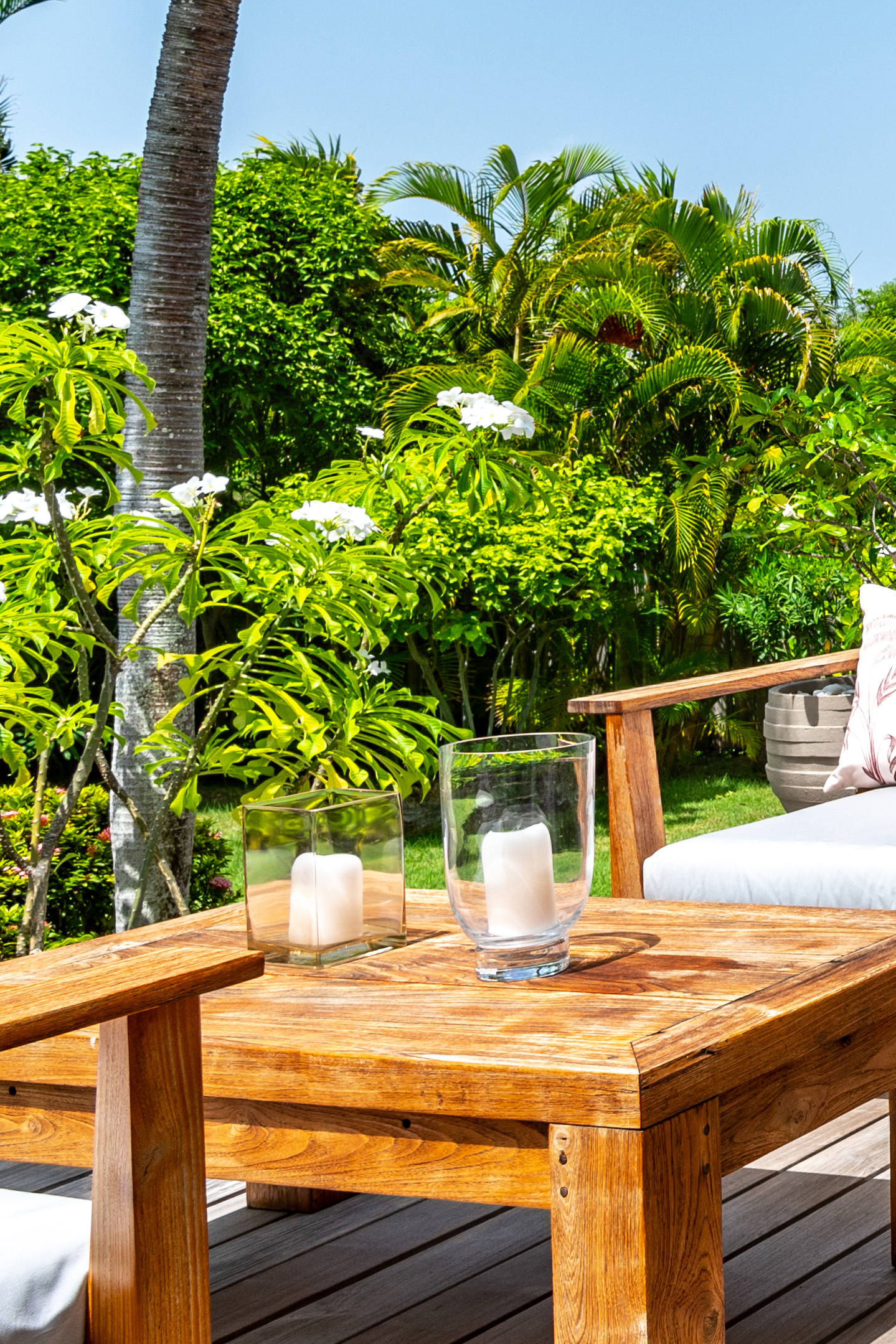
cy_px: 407
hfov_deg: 17.9
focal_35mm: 56
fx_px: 2091
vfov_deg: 35.2
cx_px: 1725
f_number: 11
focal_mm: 20
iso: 125
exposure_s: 1/60
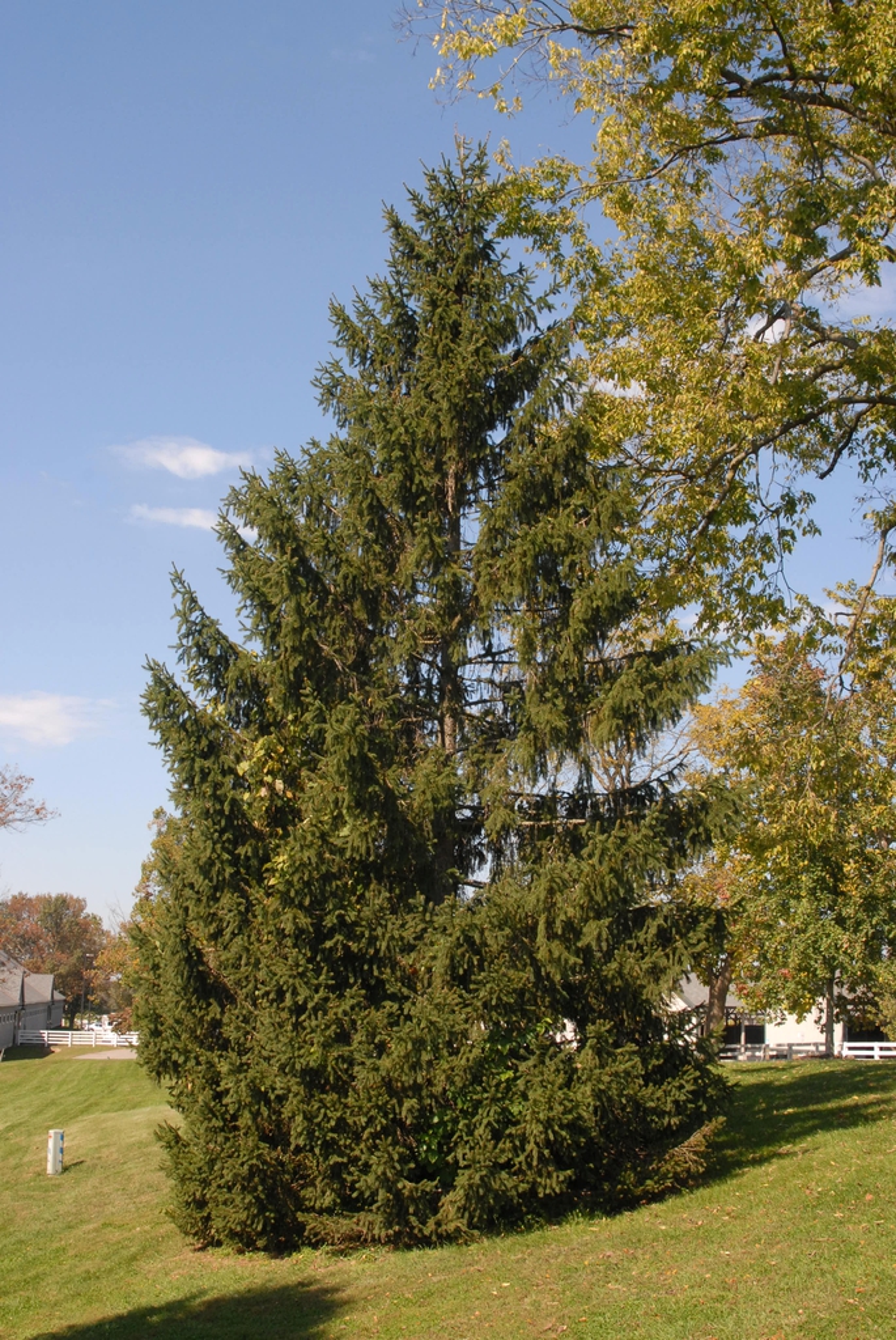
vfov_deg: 43.6
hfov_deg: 29.9
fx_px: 1676
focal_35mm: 45
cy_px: 670
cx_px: 448
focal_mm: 30
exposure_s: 1/320
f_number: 9
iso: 400
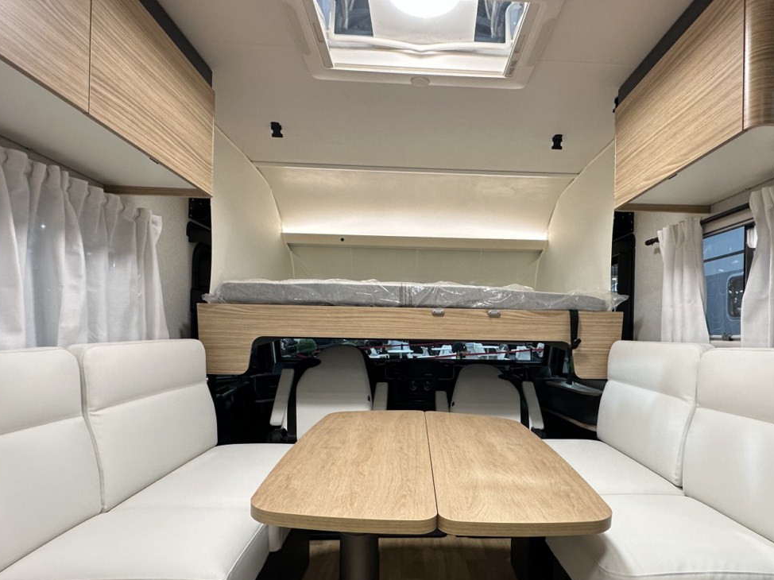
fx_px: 514
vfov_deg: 58.6
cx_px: 447
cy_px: 337
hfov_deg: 73.5
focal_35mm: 23
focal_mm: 2.22
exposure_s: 1/100
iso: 160
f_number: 2.2
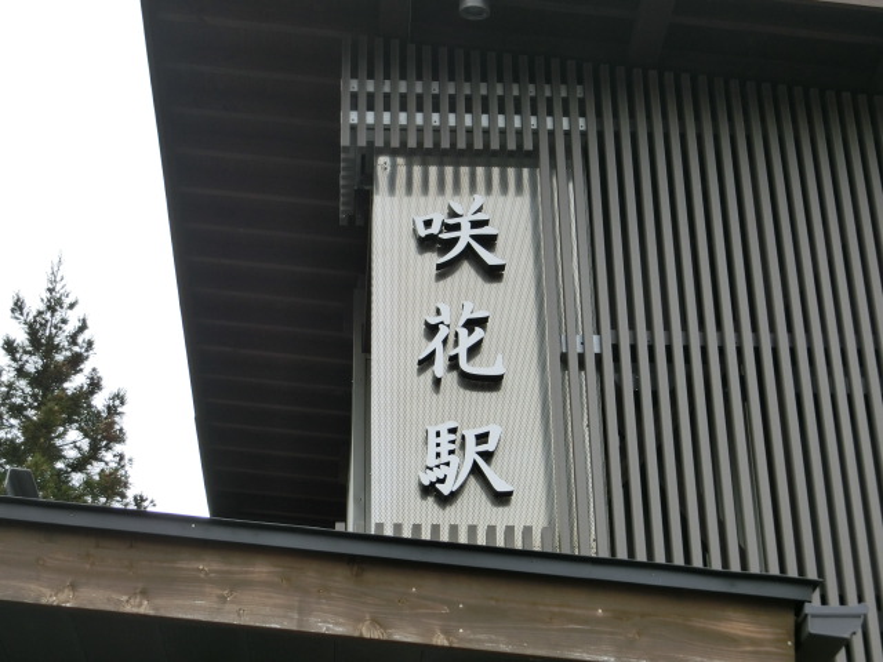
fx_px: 1786
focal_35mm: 70
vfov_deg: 21.0
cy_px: 331
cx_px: 442
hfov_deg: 27.8
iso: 80
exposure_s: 1/160
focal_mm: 12.4
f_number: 5.2
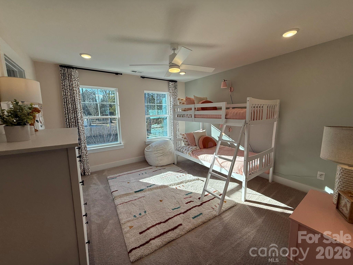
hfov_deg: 102.1
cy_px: 132
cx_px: 176
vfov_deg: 85.7
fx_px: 143
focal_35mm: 14
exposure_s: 1/316
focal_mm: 2.22
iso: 50
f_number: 2.2
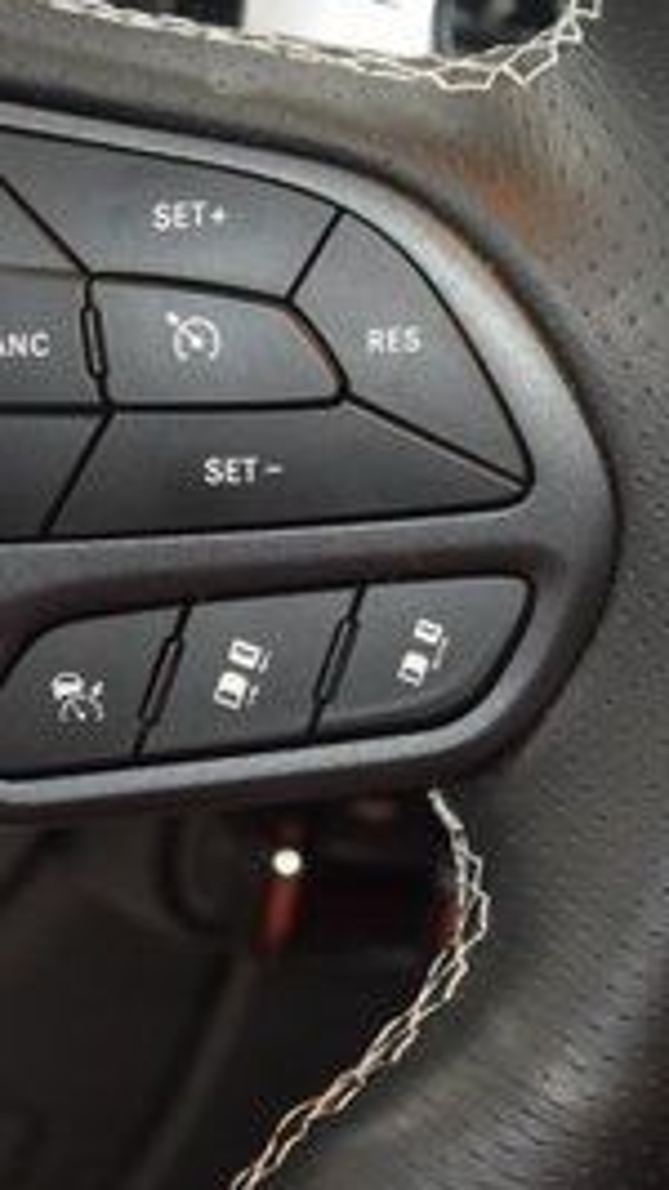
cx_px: 178
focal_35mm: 264
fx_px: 8334
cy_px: 336
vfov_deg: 8.2
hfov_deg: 4.6
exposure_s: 1/30
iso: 2200
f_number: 4.5
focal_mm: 70
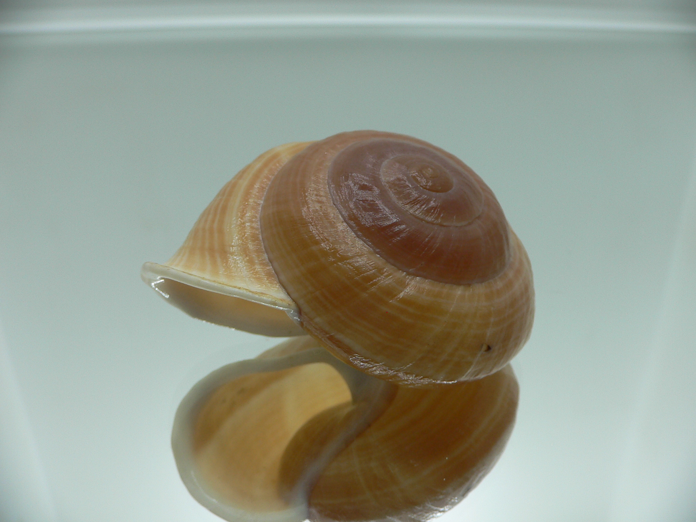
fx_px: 704
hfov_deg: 52.6
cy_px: 261
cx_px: 348
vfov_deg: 40.7
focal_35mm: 35
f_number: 2.8
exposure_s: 1/80
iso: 80
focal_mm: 4.6
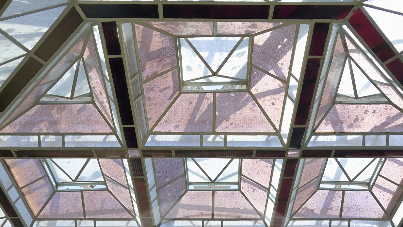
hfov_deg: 39.2
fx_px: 566
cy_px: 350
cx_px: 210
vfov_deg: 19.4
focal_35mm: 53
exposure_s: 1/200
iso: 400
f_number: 11
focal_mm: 26
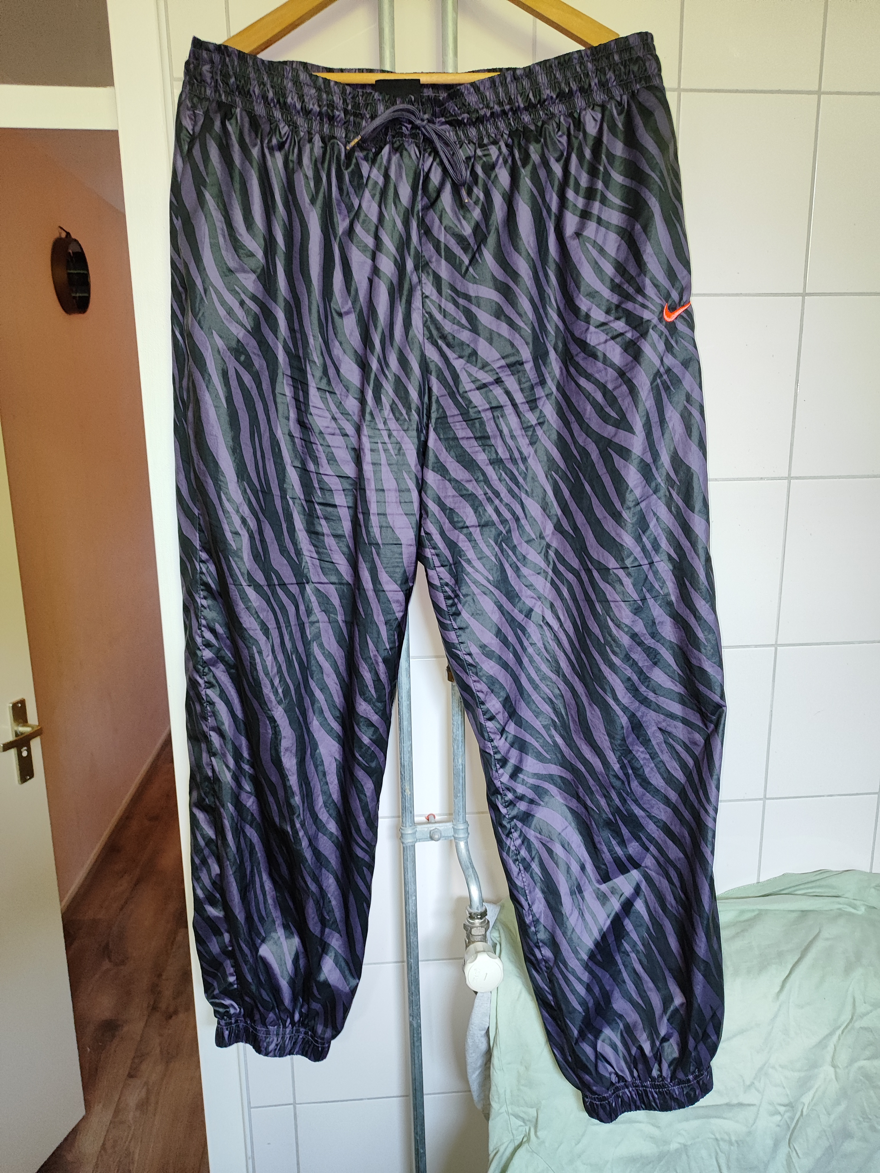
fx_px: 813
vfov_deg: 71.6
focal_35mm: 24
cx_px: 440
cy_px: 586
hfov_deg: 56.8
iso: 840
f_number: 1.89
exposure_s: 1/50
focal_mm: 5.89
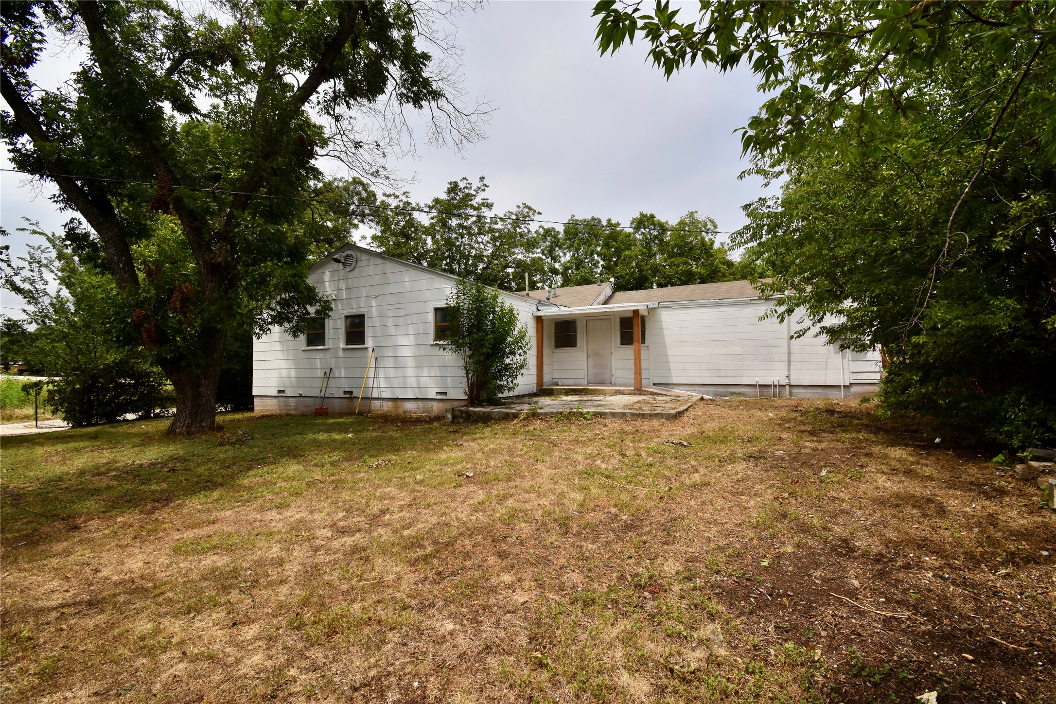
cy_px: 352
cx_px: 528
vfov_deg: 77.3
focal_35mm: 15
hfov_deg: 100.4
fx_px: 440
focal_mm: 10
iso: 100
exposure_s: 1/200
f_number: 10
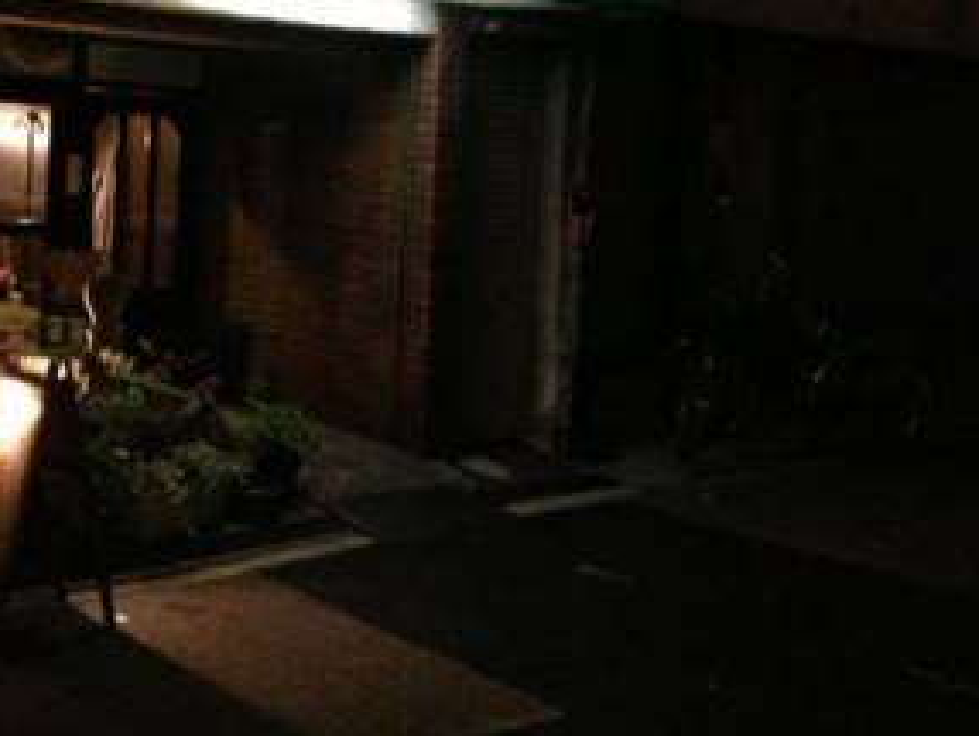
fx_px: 1472
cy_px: 168
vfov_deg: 27.6
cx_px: 219
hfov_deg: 35.8
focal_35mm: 52
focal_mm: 4.13
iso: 800
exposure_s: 1/15
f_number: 2.4
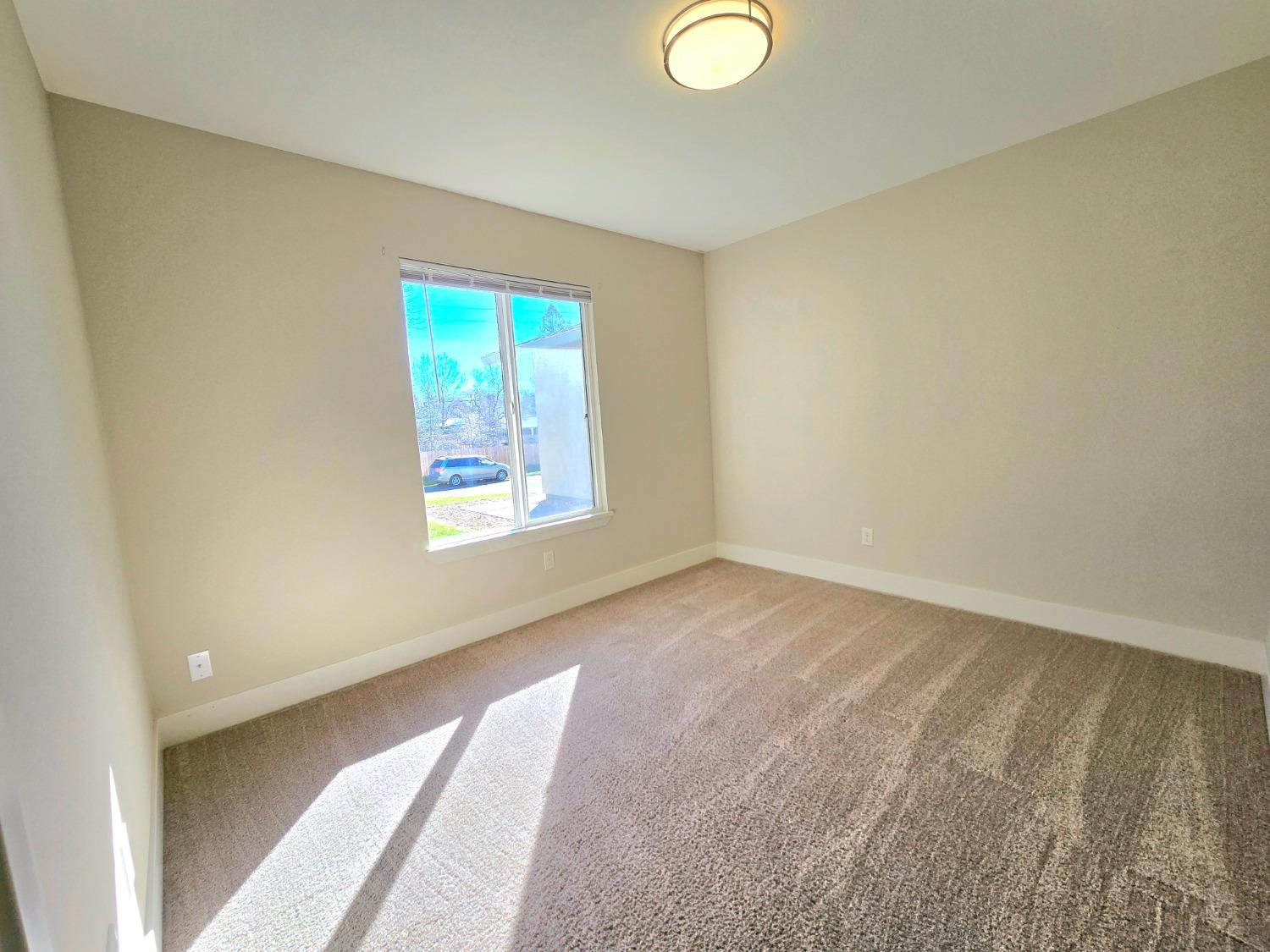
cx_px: 635
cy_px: 476
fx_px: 477
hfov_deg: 106.2
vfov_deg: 89.9
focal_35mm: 13
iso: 50
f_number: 2.2
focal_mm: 2.2
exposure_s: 1/345
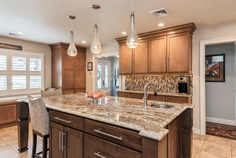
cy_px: 74
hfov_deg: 83.2
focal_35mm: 20
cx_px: 137
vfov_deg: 62.0
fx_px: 131
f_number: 9
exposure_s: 1/4
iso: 200
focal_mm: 16
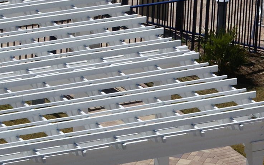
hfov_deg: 5.6
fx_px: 2684
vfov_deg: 3.5
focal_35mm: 373
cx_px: 153
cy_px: 155
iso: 100
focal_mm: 60
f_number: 13
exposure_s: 1/250
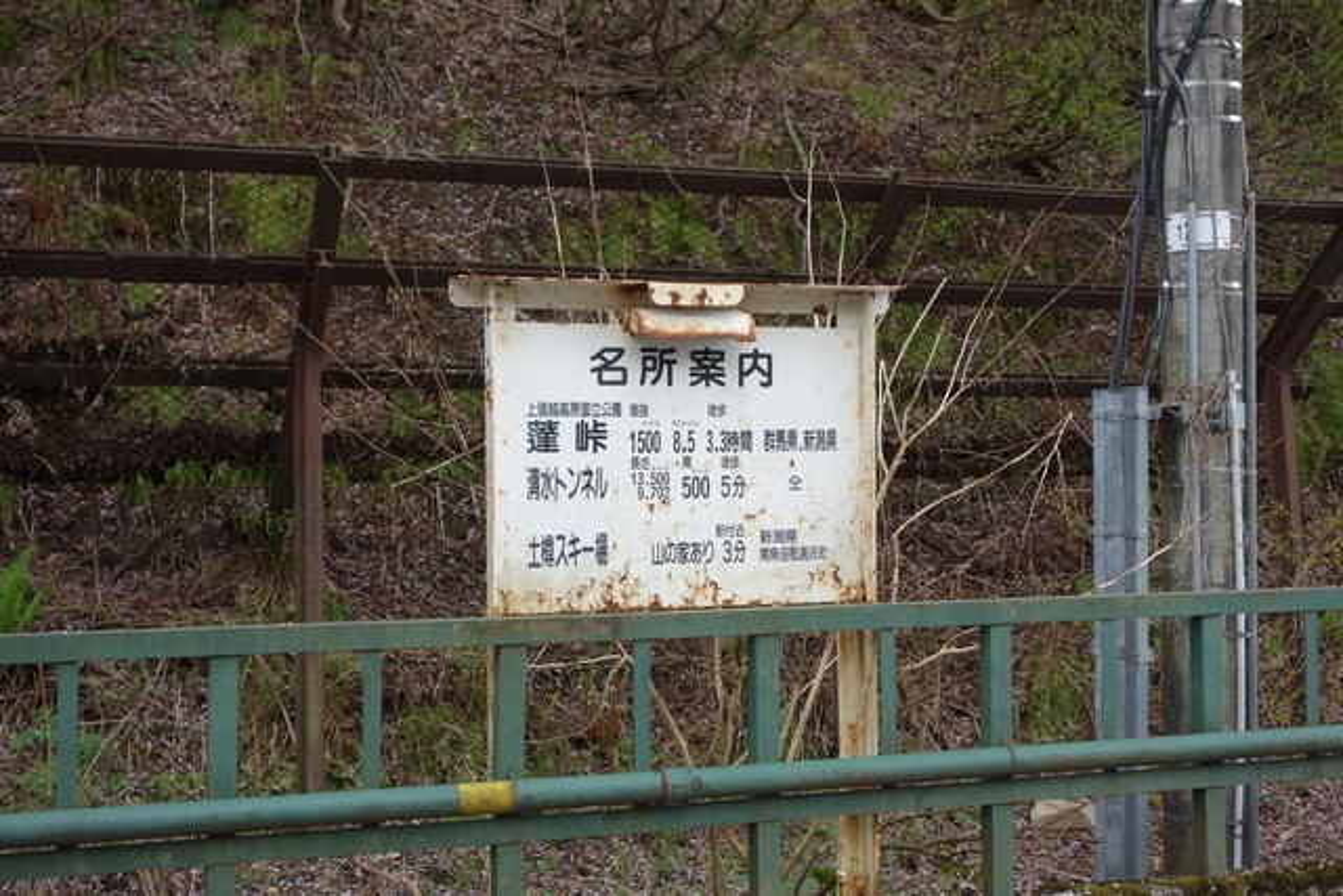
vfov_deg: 28.7
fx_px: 1754
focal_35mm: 47
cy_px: 448
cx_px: 672
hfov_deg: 41.9
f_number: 4
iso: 125
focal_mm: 17.4
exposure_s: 1/100
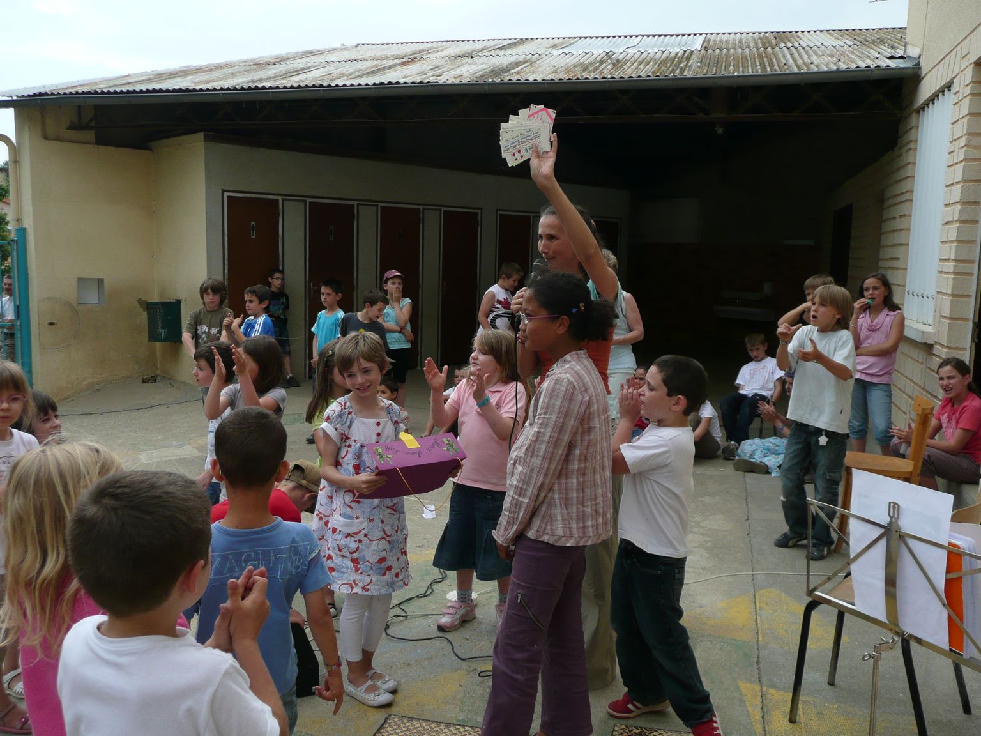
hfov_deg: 56.8
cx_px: 490
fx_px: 907
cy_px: 368
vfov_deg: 44.2
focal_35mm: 32
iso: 100
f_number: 3.5
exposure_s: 1/500
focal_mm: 5.2
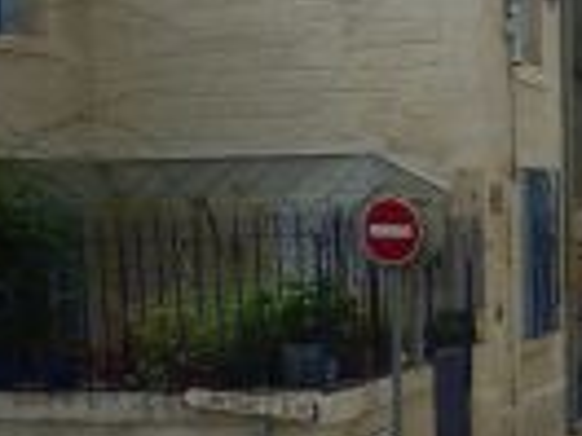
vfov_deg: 19.3
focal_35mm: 76
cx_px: 789
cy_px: 295
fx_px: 1278
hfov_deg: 22.5
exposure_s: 1/400
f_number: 5.6
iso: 80
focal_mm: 4.1
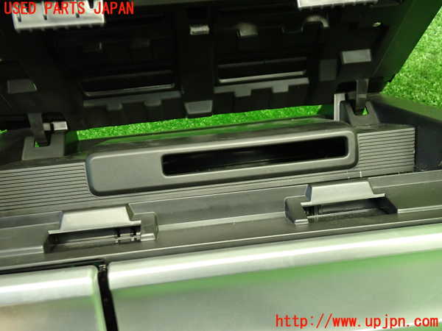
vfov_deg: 46.8
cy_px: 166
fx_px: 383
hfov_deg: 60.0
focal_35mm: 30
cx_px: 221
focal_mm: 5.4
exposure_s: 1/30
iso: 500
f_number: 2.3
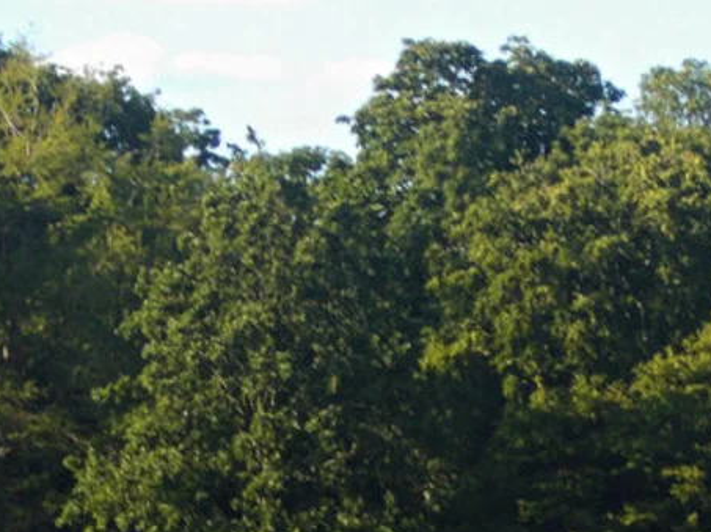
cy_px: 658
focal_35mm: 315
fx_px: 6465
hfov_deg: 6.3
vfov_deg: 4.7
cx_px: 545
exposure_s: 1/100
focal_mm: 17.6
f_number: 5.5
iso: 80
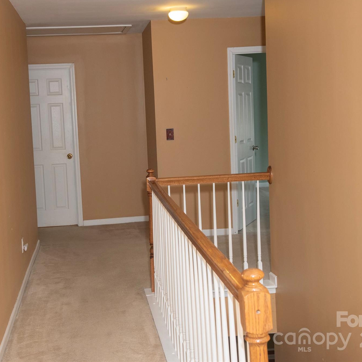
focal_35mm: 52
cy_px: 178
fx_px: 615
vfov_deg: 32.8
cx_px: 149
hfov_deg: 32.7
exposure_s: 1/200
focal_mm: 40
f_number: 7.1
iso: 1250
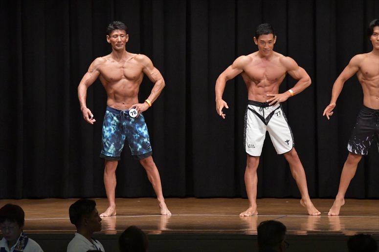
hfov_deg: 10.2
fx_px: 2126
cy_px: 126
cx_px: 190
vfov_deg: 6.8
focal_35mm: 202
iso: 6400
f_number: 5.6
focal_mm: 135
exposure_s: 1/400
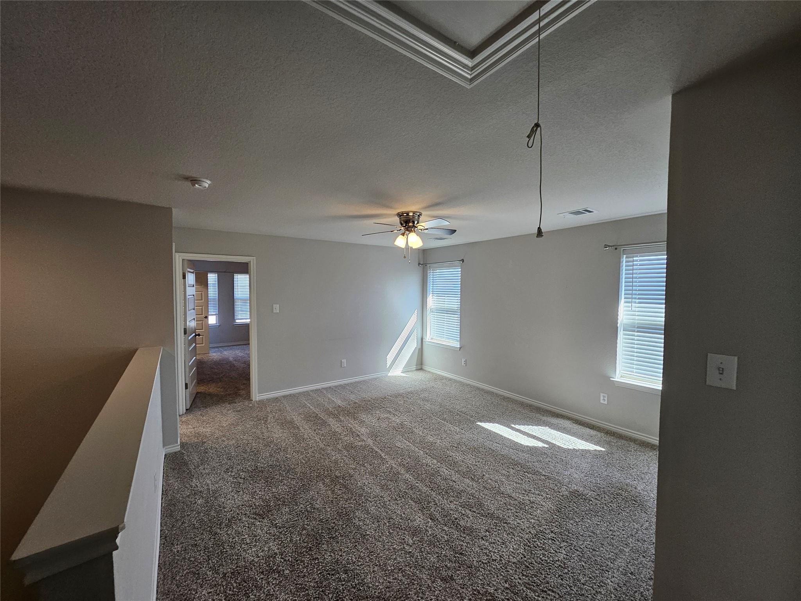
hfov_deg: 106.2
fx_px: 301
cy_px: 300
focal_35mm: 13
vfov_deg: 89.9
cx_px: 400
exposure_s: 1/60
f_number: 2.2
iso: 80
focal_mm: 1.7
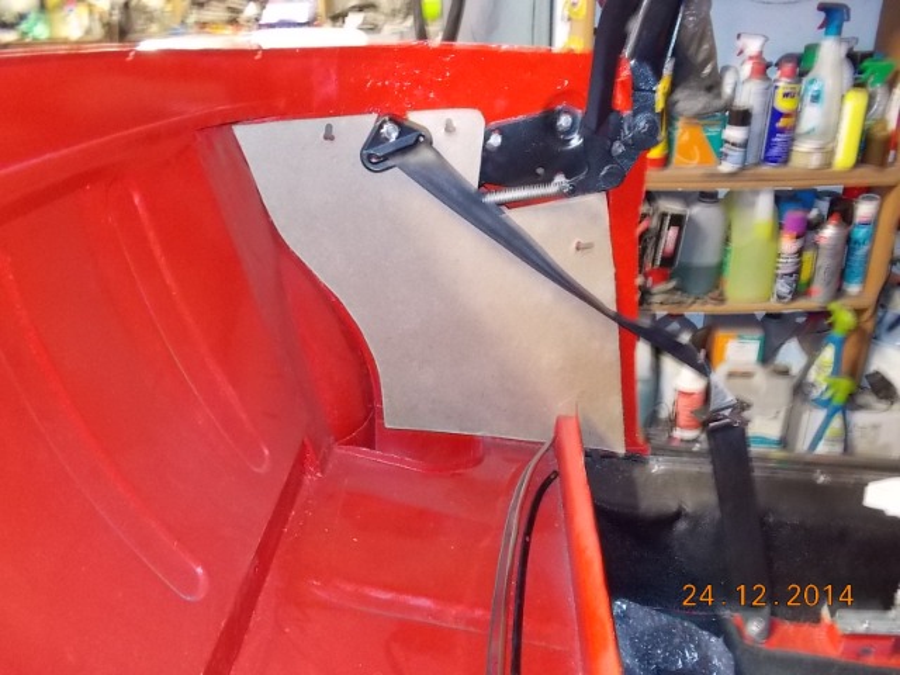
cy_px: 338
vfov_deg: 48.2
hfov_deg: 61.7
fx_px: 754
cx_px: 450
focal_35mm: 29
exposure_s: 1/4
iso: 400
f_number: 3.3
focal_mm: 4.1
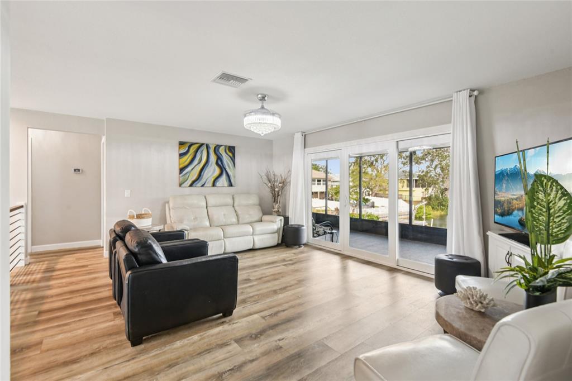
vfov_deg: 73.7
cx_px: 286
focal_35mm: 16
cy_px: 190
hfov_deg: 96.8
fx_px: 254
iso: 400
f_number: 8
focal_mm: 16
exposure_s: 1/15
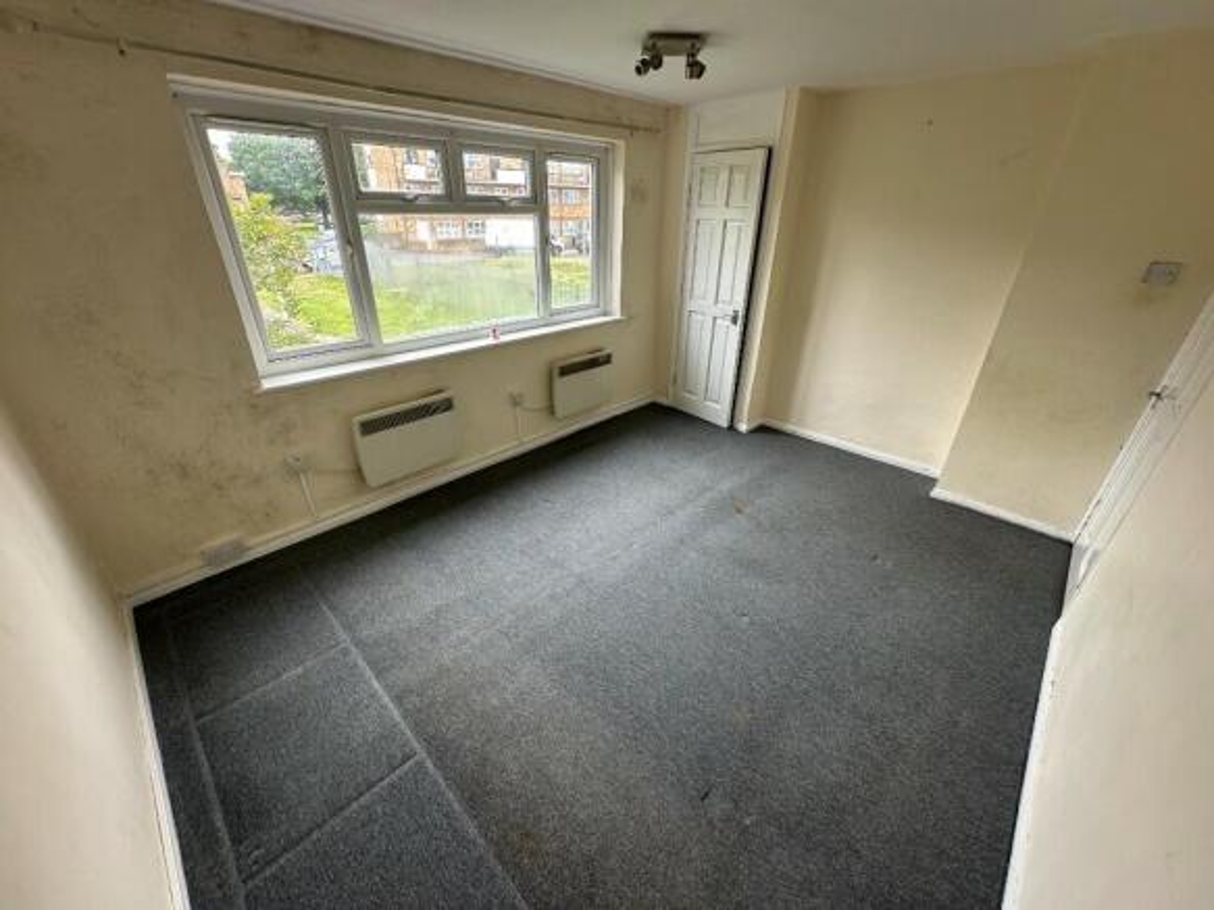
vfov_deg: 85.7
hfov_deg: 102.1
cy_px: 455
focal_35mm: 14
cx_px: 607
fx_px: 491
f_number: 2.2
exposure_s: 1/99
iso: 64
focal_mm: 2.22
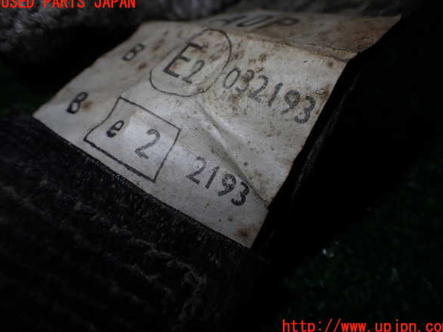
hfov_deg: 58.4
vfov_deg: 45.4
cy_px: 165
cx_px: 226
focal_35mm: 31
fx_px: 396
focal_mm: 5.4
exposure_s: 1/200
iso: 100
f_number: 3.2
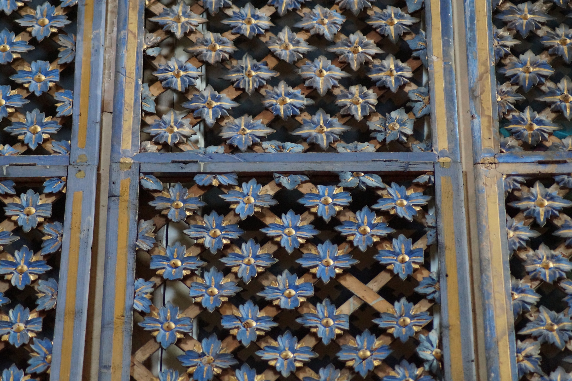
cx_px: 286
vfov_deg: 7.6
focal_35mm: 181
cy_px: 191
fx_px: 2876
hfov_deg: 11.4
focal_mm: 120
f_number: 4
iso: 3200
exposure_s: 1/40
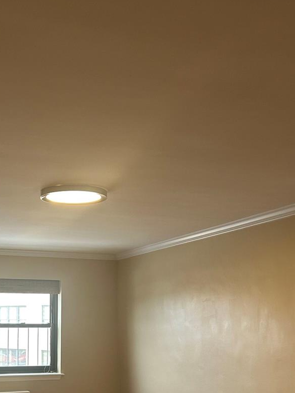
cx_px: 65
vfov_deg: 36.4
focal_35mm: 51
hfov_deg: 28.0
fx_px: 580
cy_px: 307
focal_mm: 5.7
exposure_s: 1/60
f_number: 1.5
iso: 80
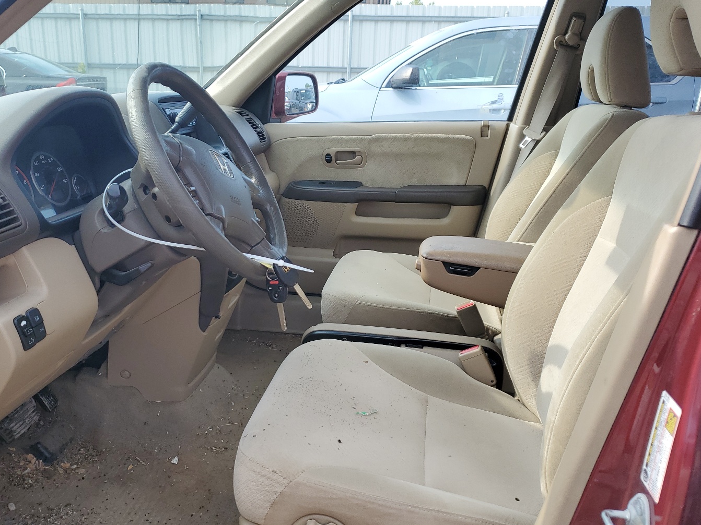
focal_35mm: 31
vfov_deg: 45.4
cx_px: 318
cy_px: 290
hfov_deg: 58.3
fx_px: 628
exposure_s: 1/714
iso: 50
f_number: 1.5
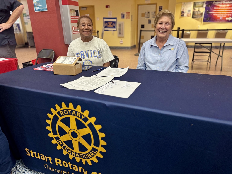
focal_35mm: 24
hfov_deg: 71.6
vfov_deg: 56.8
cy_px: 87
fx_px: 161
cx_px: 116
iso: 400
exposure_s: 1/60
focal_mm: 6.76
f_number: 1.78
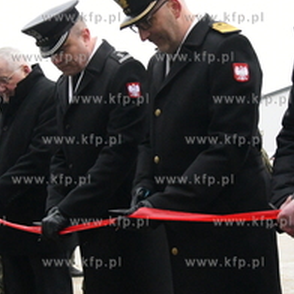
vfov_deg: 23.6
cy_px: 119
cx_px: 162
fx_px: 701
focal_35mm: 73
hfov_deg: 23.7
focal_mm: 28
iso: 14400
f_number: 5.6
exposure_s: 1/3200
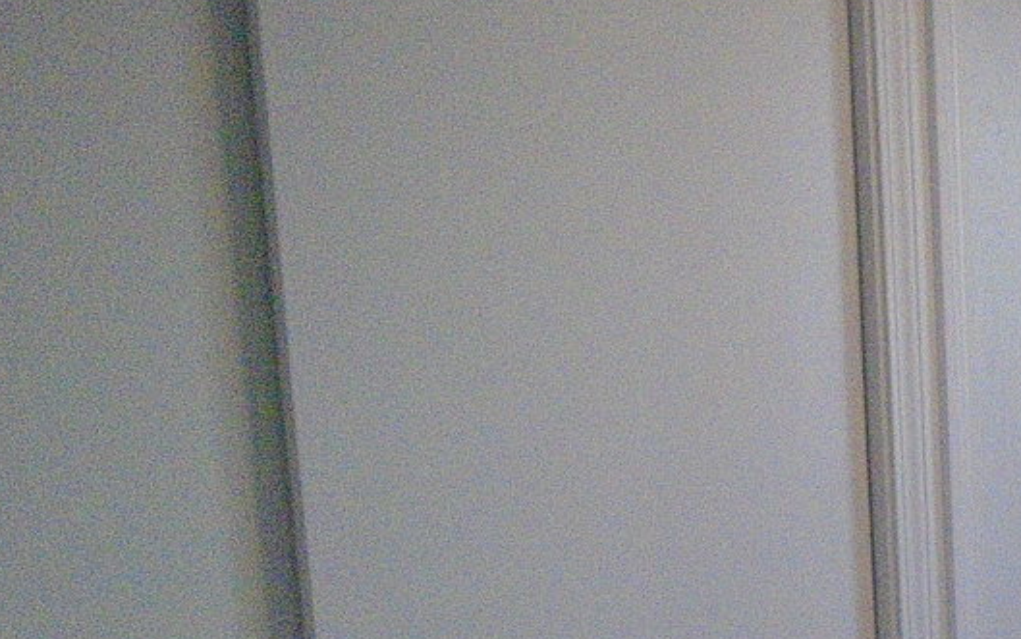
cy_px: 627
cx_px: 1305
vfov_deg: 17.0
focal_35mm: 75
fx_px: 2088
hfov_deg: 24.3
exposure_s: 1/200
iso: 800
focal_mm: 4.6
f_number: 3.2
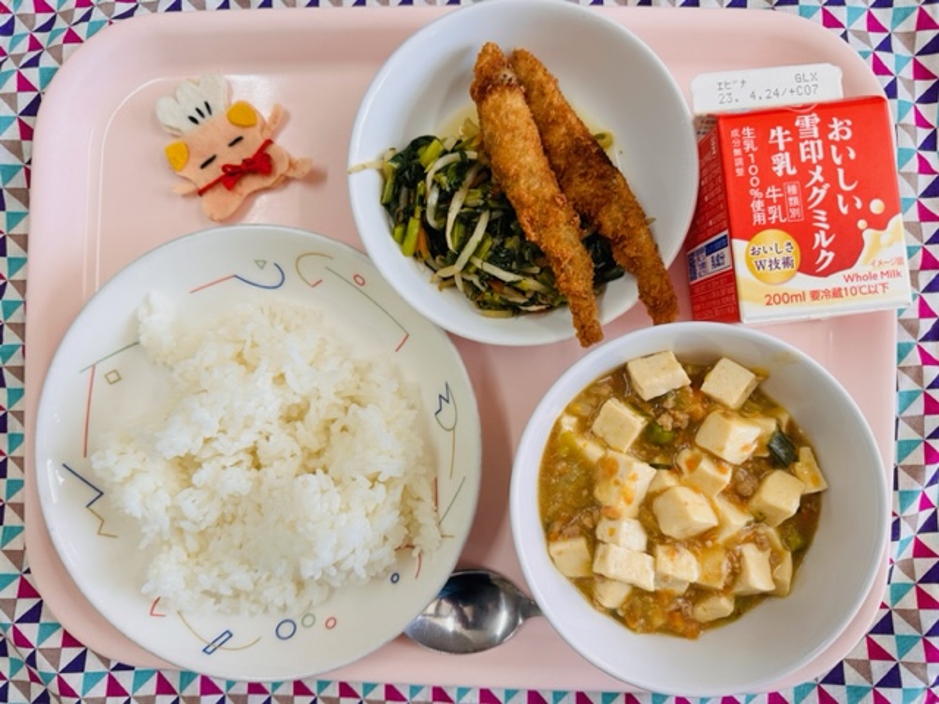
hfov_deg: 71.6
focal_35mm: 24
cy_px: 352
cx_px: 470
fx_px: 651
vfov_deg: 56.8
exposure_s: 1/215
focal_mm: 6.86
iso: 100
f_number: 1.78
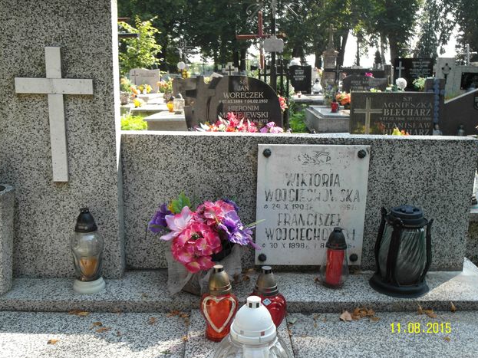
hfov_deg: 50.1
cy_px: 182
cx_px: 240
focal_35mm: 37
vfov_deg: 38.7
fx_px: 511
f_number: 3.7
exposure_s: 1/125
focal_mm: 7.8
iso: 80
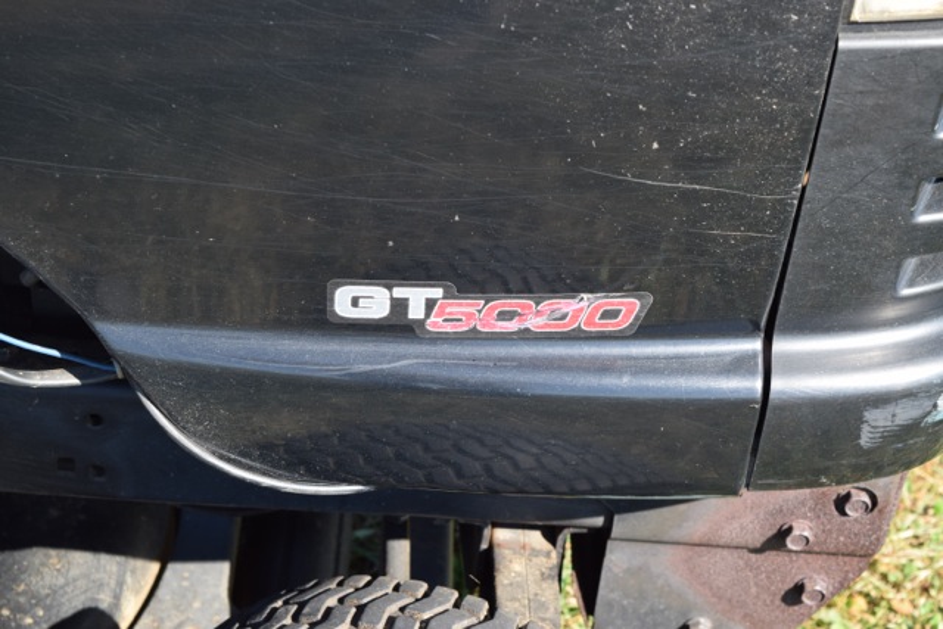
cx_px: 472
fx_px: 2161
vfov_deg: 16.6
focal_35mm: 82
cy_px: 314
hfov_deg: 24.6
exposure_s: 1/250
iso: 400
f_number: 8
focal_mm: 55
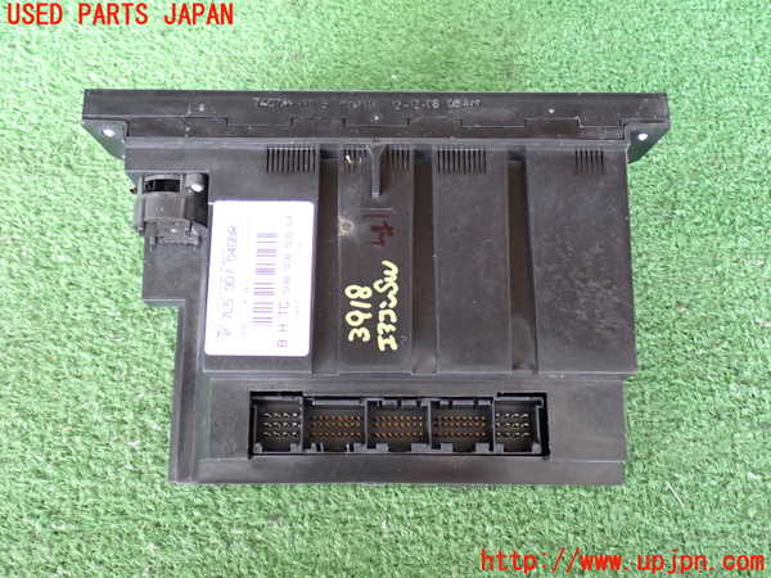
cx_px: 386
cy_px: 289
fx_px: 846
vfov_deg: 37.7
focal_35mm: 38
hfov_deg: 49.0
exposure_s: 1/40
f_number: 2.7
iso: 500
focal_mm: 6.83
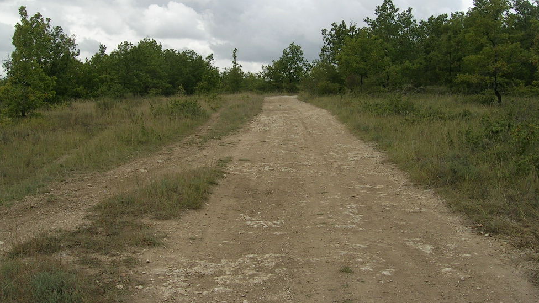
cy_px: 123
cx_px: 279
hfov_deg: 50.5
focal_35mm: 40
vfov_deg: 29.6
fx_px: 572
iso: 50
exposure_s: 1/296
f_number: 4.8
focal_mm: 5.4
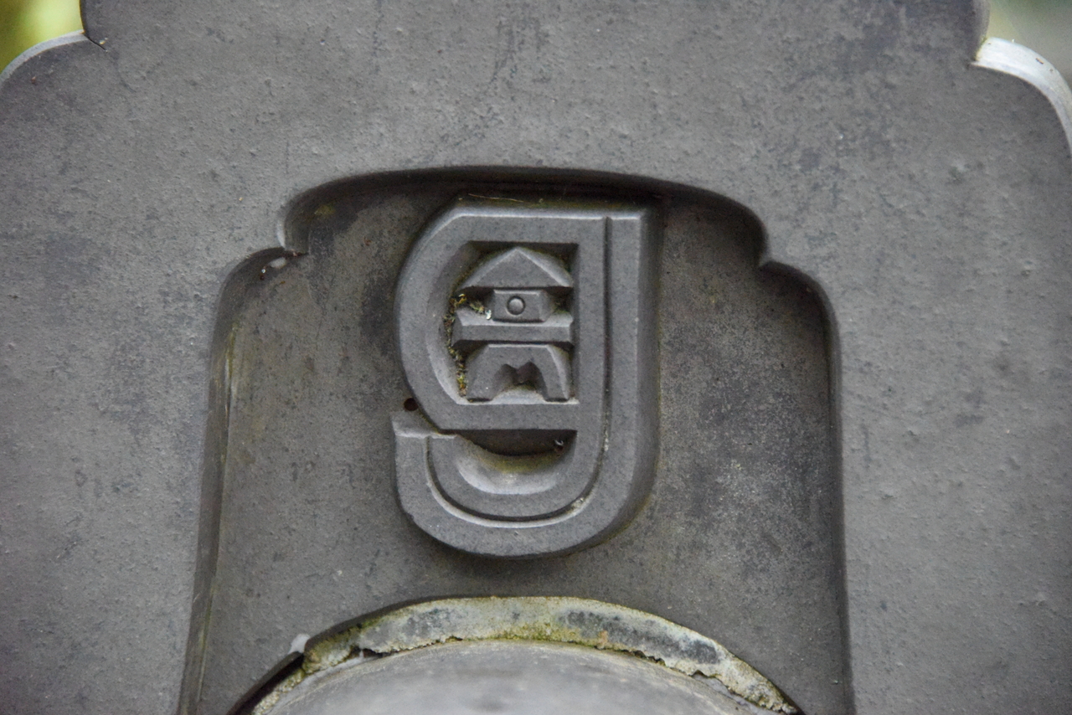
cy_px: 358
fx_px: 6850
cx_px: 536
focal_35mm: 230
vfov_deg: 6.0
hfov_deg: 8.9
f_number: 6.3
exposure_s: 1/500
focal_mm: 230
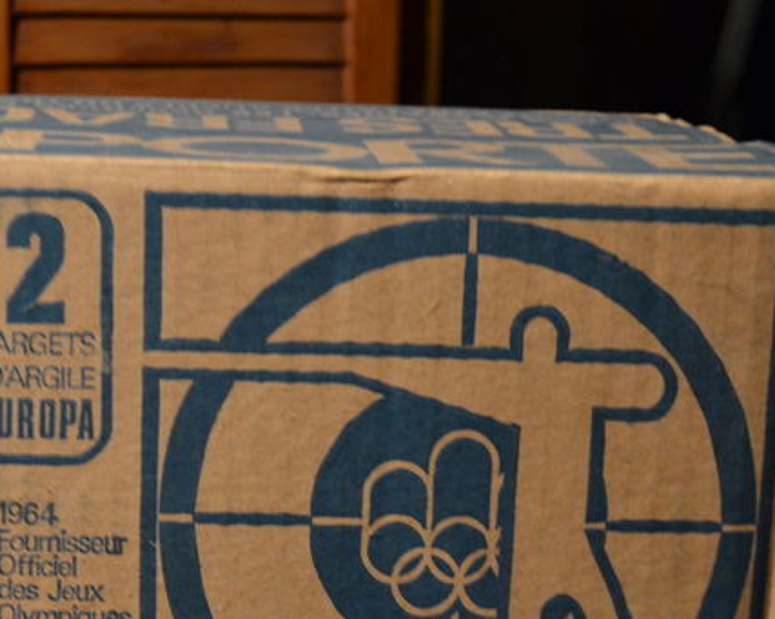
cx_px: 314
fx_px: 2269
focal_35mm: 99
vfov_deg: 15.4
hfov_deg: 19.4
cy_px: 535
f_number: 4.5
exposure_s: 1/15
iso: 1000
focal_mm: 30
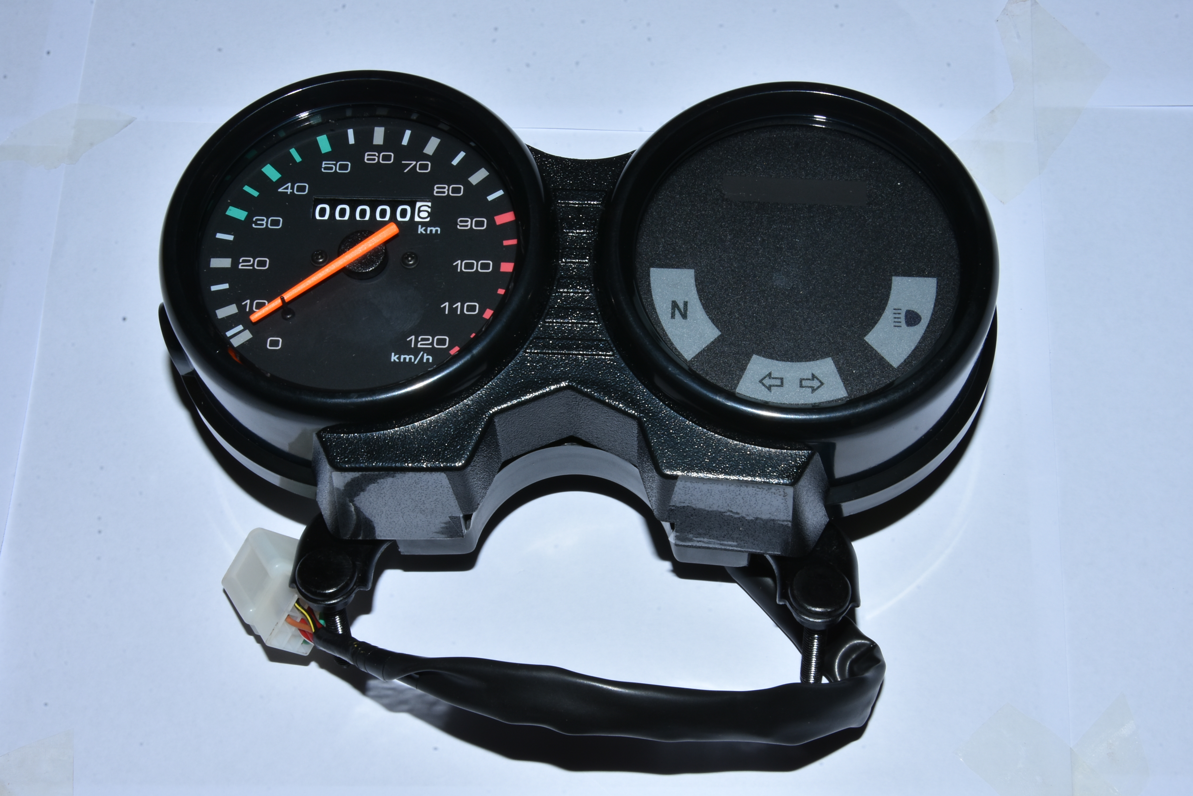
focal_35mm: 57
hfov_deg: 35.0
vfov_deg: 23.8
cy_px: 398
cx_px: 596
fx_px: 1889
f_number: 25
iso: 200
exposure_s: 1/125
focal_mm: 38
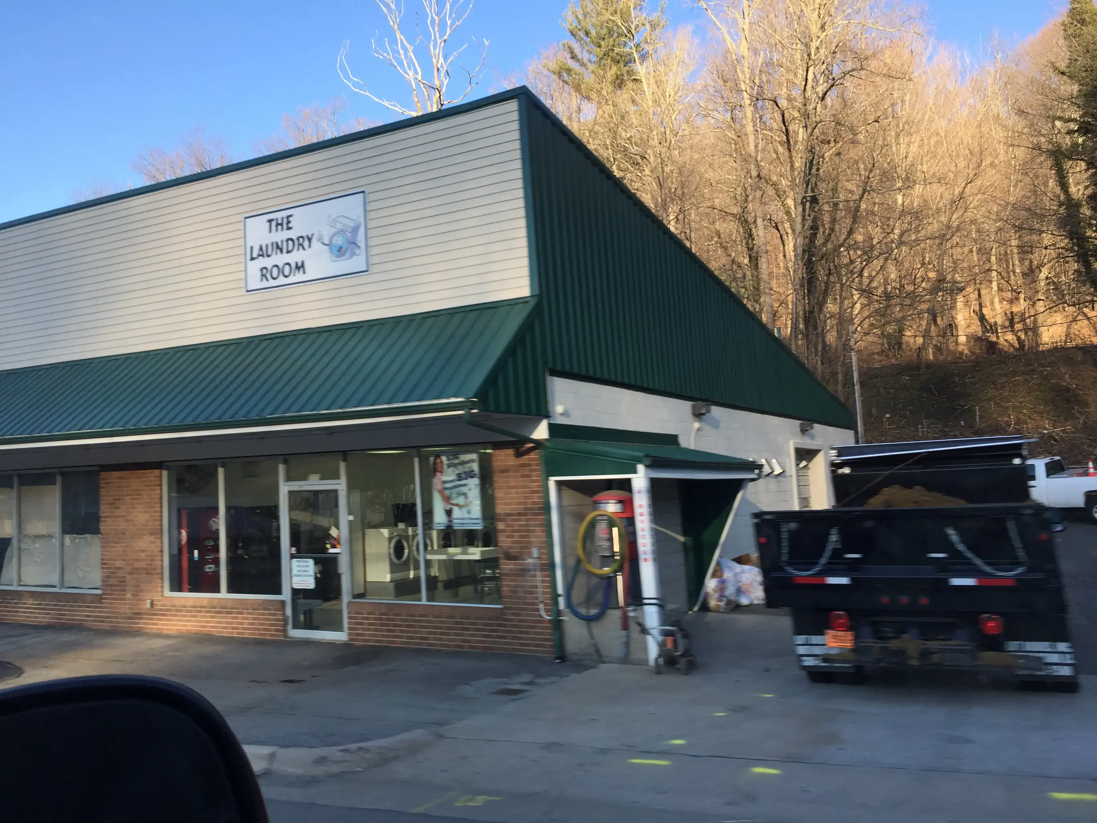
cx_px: 548
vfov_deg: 48.2
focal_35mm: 29
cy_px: 412
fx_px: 919
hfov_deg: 61.7
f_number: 2.2
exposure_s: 1/293
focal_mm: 4.15
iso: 32
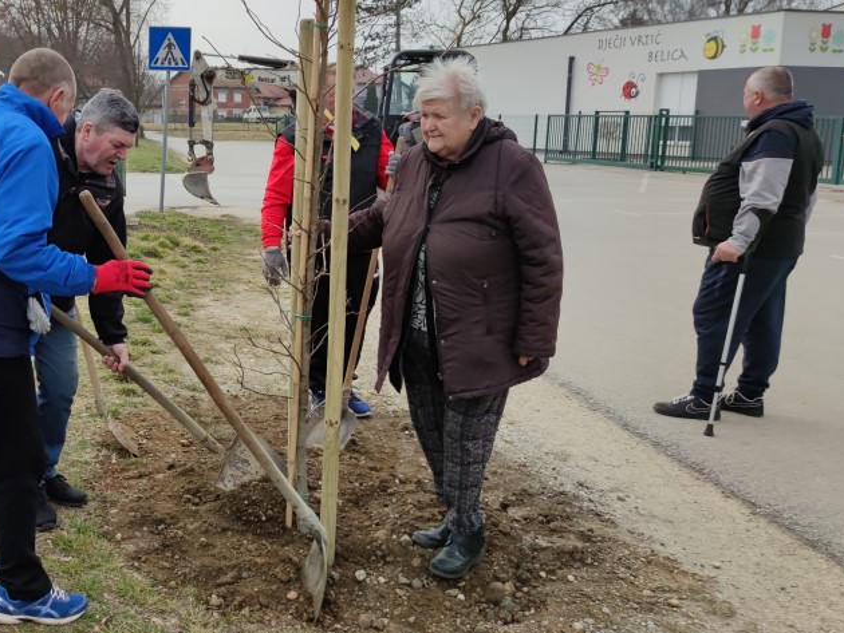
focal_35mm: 39
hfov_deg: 45.9
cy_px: 300
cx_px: 197
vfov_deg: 36.8
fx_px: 951
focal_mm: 6.72
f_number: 1.69
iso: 50
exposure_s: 1/2654
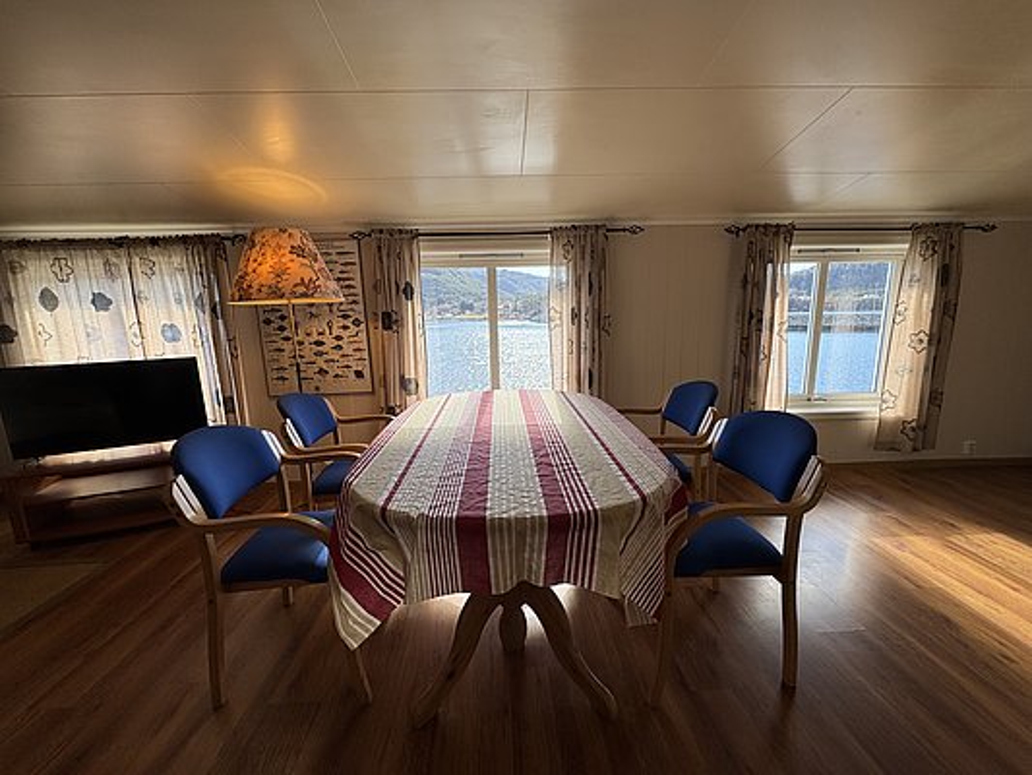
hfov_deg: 102.1
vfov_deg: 85.7
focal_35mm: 14
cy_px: 388
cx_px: 516
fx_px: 417
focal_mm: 2.22
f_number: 2.2
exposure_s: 1/235
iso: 40
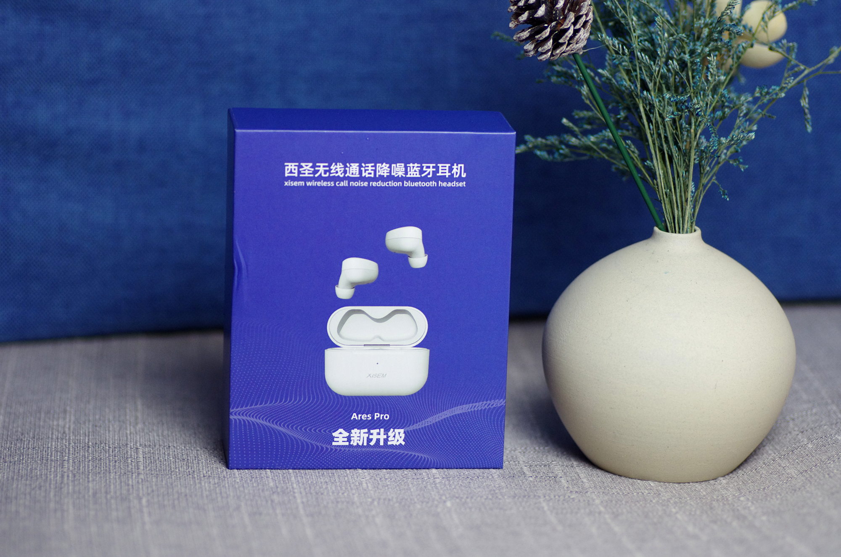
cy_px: 278
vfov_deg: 10.1
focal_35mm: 135
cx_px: 420
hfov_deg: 15.2
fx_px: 3147
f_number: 2.8
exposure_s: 1/125
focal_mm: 90
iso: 800
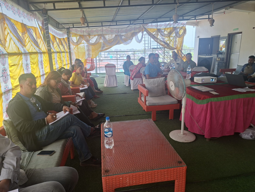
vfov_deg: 58.9
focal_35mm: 23
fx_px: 169
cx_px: 128
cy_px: 96
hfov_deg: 73.9
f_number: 1.8
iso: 50
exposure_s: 1/152
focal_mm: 5.54
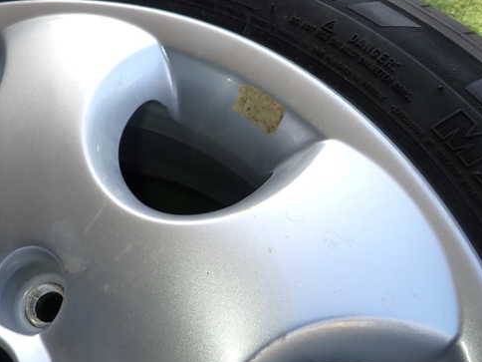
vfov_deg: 45.4
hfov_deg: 57.8
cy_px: 177
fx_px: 432
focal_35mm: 31
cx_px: 186
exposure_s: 1/50
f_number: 5.6
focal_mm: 4.5
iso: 100
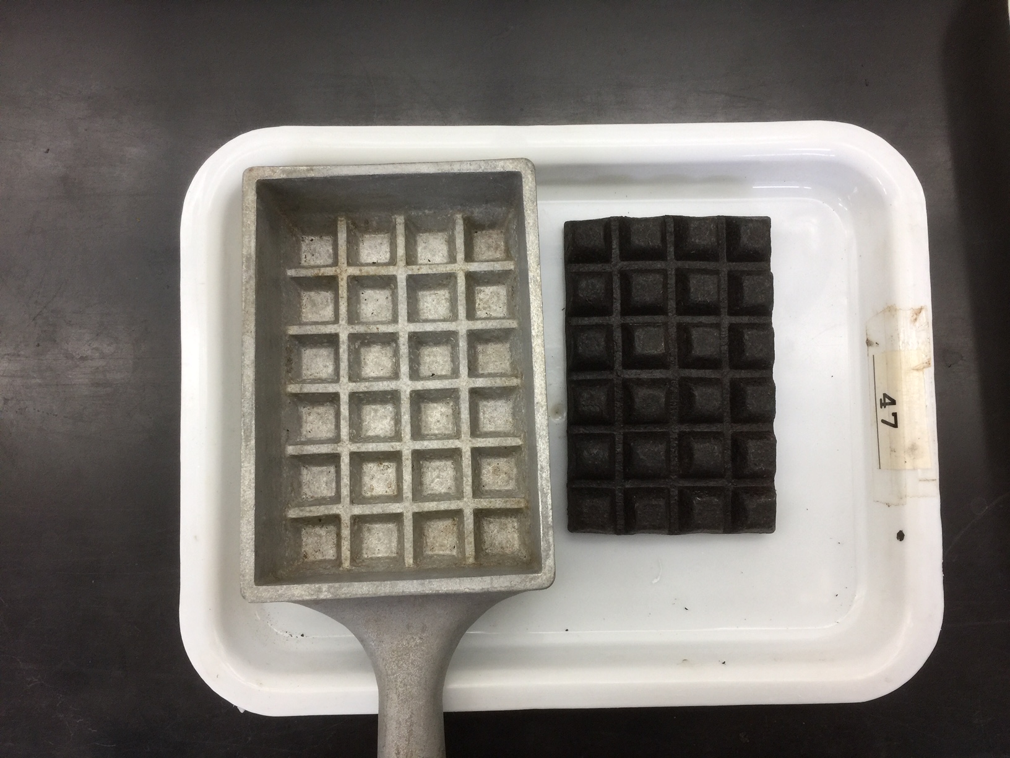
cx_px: 505
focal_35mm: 29
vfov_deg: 48.2
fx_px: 846
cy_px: 379
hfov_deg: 61.7
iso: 50
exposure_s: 1/30
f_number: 2.2
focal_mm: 4.15
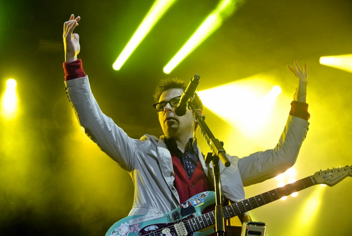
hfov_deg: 23.1
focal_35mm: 88
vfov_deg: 15.6
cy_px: 118
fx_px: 862
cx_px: 176
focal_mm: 32.8
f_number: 4
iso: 200
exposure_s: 1/250
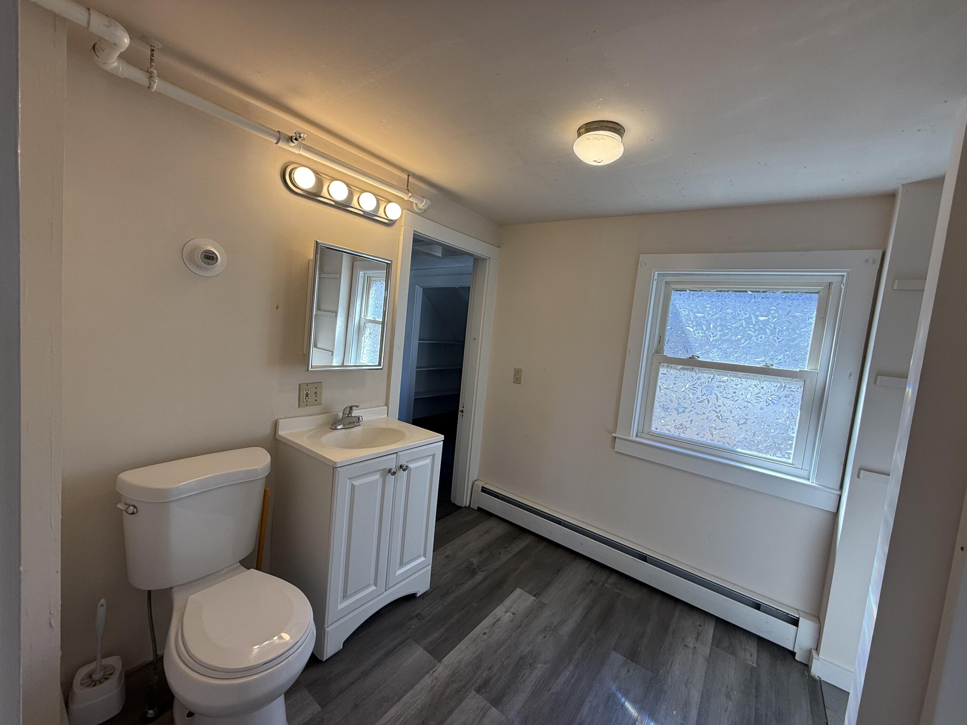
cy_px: 362
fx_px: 391
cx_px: 484
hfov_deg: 102.1
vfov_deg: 85.7
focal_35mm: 14
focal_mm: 2.22
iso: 64
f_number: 2.2
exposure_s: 1/122
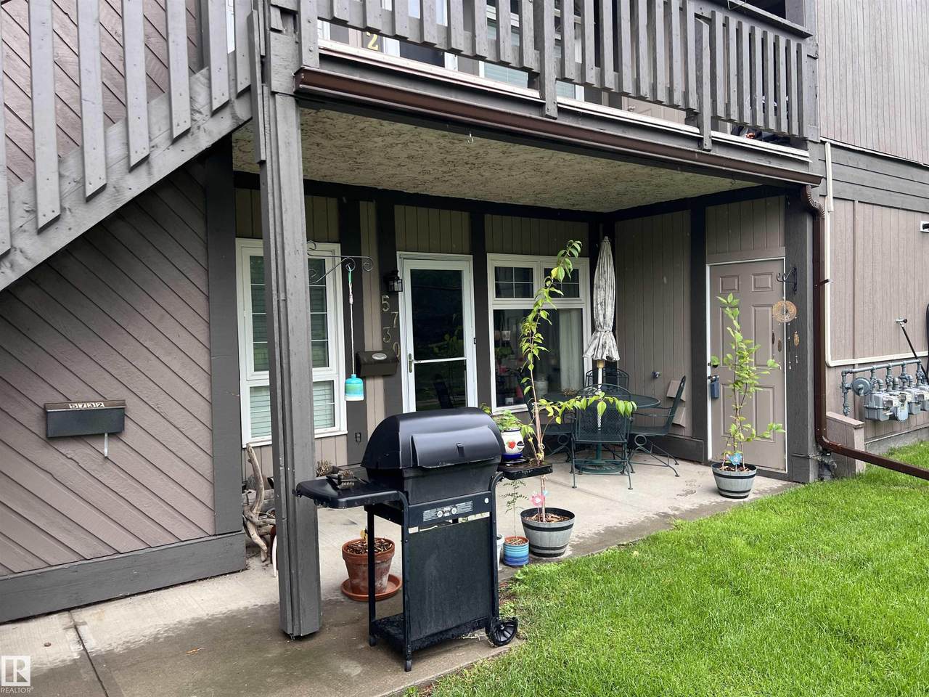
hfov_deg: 67.3
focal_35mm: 26
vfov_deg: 53.1
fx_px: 698
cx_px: 464
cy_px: 348
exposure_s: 1/148
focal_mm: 5.7
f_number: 1.5
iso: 32
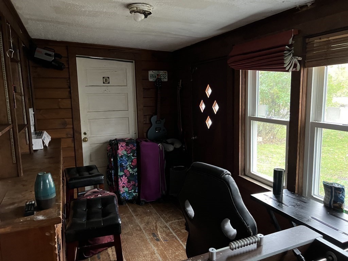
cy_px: 130
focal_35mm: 26
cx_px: 174
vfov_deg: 53.1
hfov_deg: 67.3
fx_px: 261
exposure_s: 1/38
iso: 640
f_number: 1.5
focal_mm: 5.7
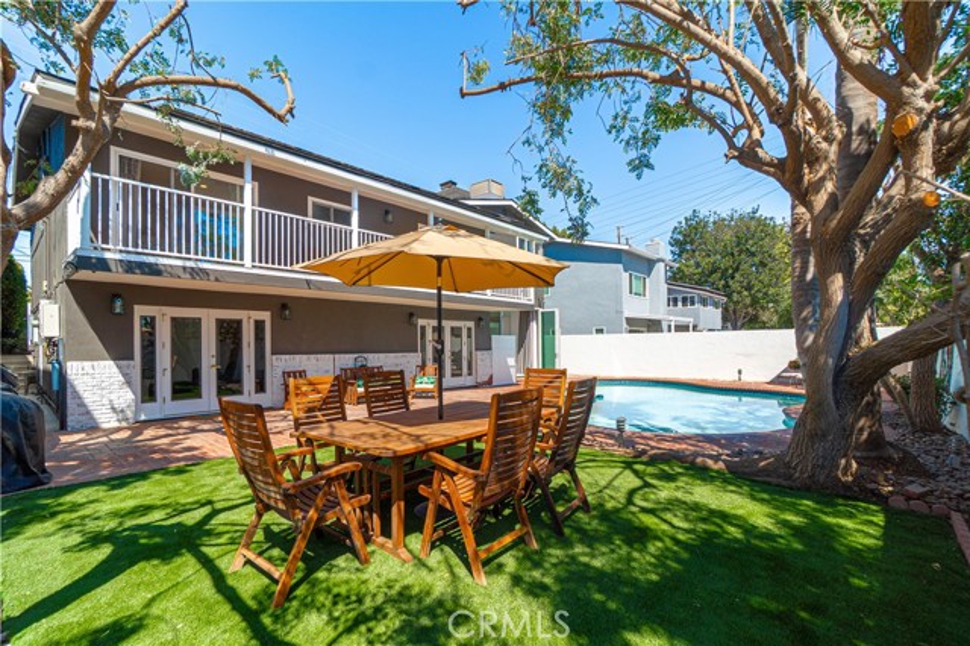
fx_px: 404
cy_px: 323
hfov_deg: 100.4
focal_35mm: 15
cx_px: 485
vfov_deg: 77.3
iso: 100
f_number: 7.1
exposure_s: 1/250
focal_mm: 10
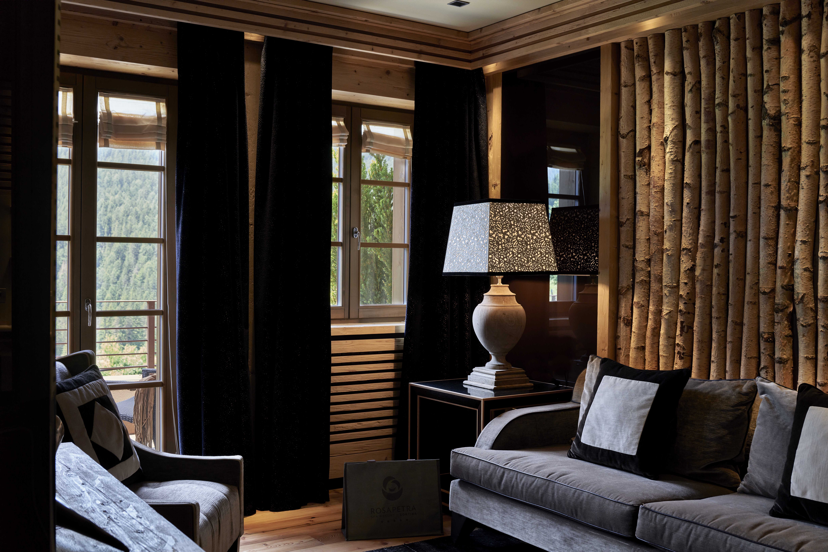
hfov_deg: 50.7
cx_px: 414
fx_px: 874
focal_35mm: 38
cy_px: 276
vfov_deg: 35.1
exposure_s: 1/50
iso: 400
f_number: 8
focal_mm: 38
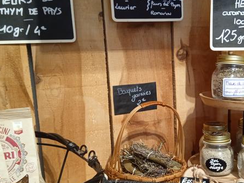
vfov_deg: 28.9
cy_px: 123
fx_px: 352
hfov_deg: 37.4
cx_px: 179
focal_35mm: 50
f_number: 2.2
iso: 843
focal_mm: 3.43
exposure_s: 1/20
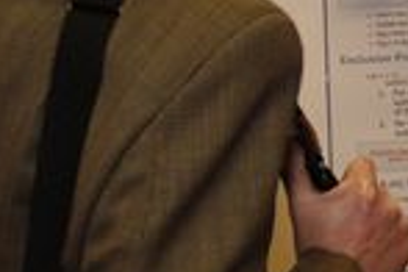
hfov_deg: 13.1
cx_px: 461
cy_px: -122
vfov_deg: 8.8
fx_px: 1734
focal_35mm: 153
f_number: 6.3
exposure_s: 1/50
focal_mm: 30
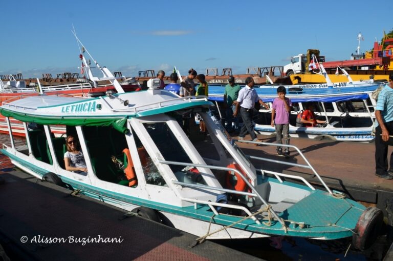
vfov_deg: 43.4
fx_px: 327
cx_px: 196
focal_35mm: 30
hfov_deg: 62.0
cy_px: 130
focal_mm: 20
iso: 100
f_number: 8
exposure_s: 1/250
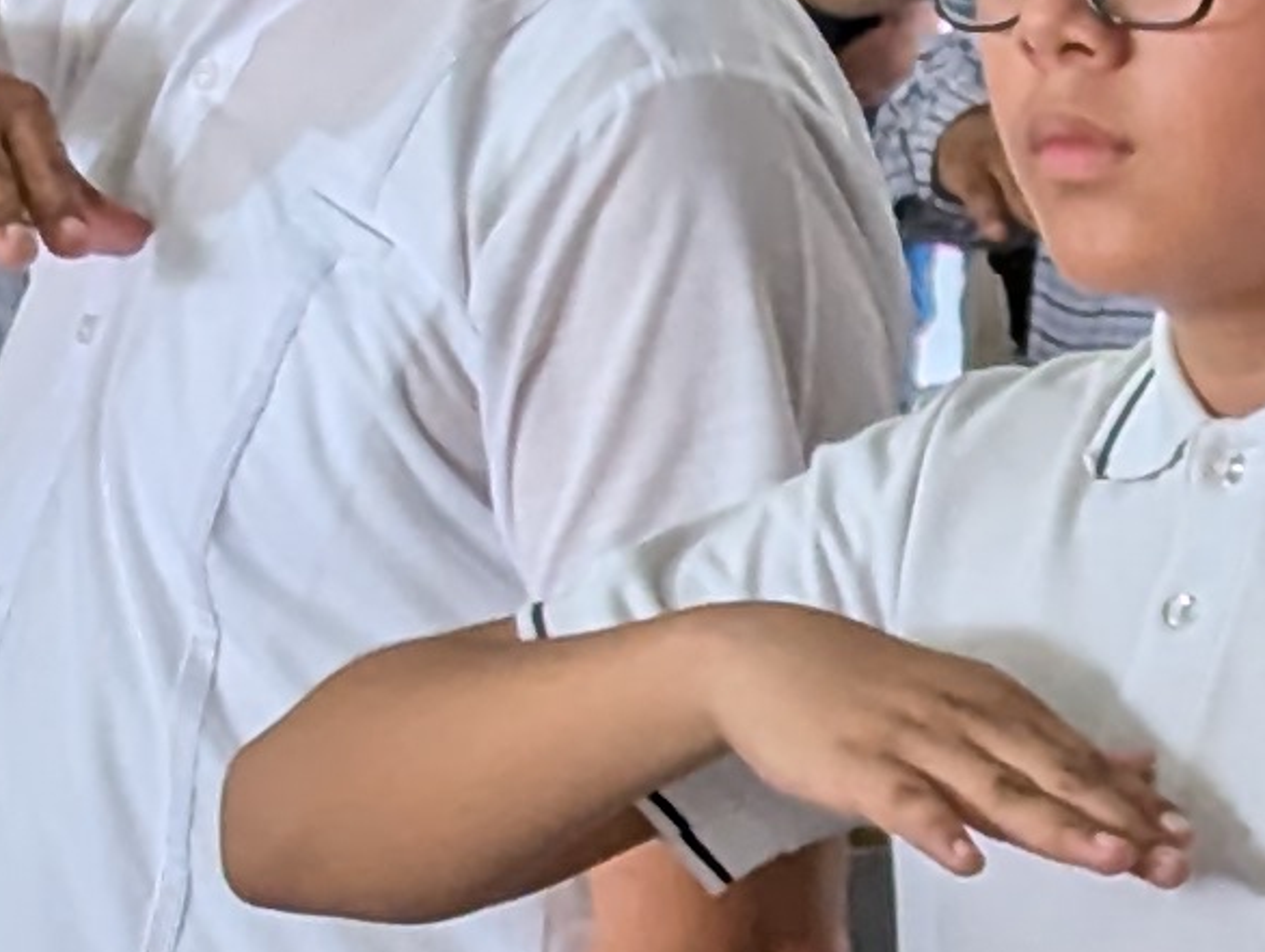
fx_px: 12221
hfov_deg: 5.6
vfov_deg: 4.4
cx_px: 3683
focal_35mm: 334
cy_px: 1762
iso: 78
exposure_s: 1/120
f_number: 1.85
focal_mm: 6.81
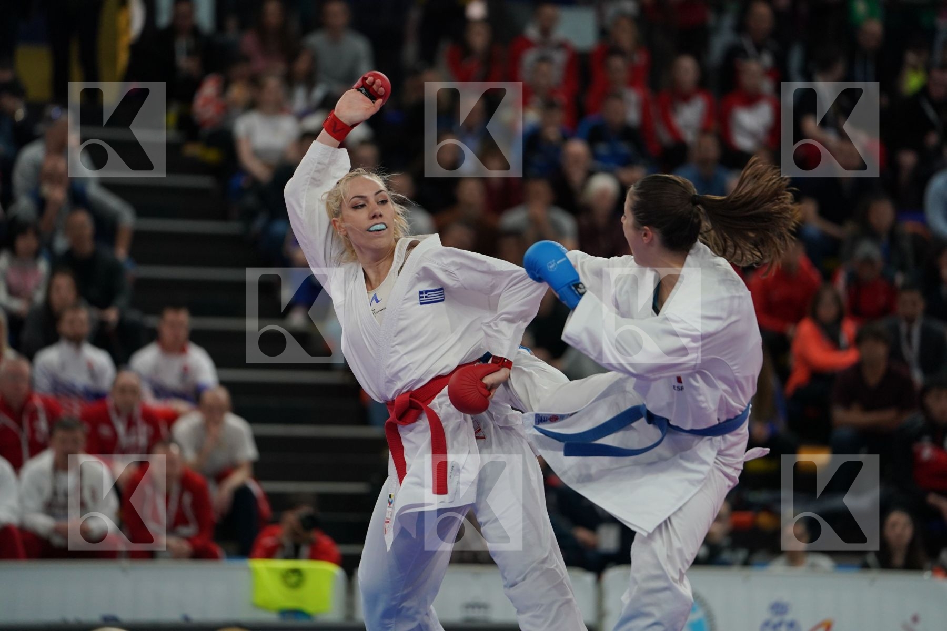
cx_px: 474
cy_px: 316
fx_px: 5261
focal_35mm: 200
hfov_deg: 10.3
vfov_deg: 6.9
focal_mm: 200
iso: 1600
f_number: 2.8
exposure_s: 1/1000
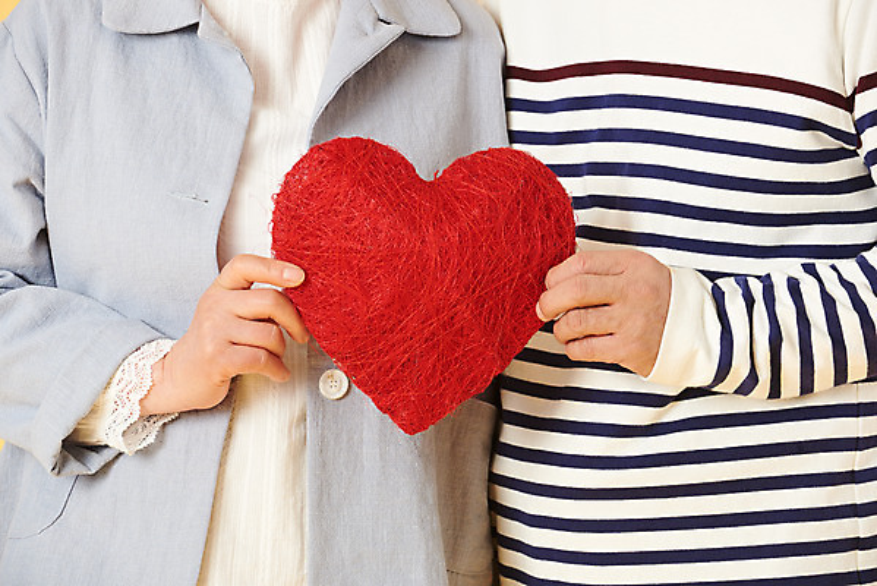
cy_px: 293
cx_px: 438
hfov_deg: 10.3
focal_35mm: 200
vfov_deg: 6.9
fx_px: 4874
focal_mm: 200
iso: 100
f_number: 8
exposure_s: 1/125
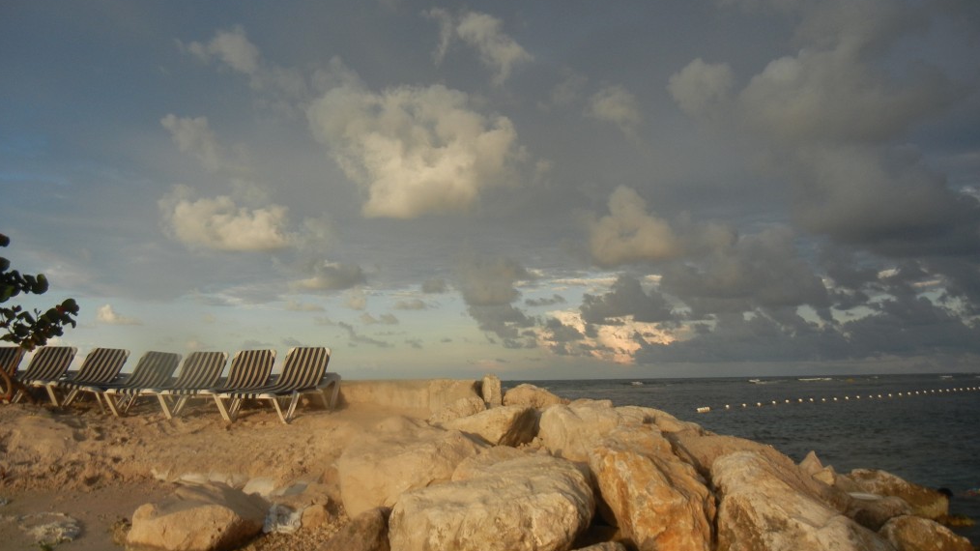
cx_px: 489
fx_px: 857
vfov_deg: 35.6
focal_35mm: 33
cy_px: 279
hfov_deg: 59.5
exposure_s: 1/728
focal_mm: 5.4
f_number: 3.5
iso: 160
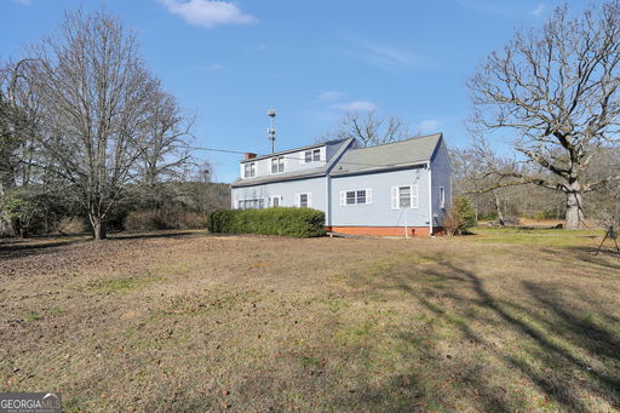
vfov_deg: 69.6
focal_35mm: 17
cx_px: 310
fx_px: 297
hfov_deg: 92.5
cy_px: 206
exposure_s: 1/400
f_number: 6.3
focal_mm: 11.5
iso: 100
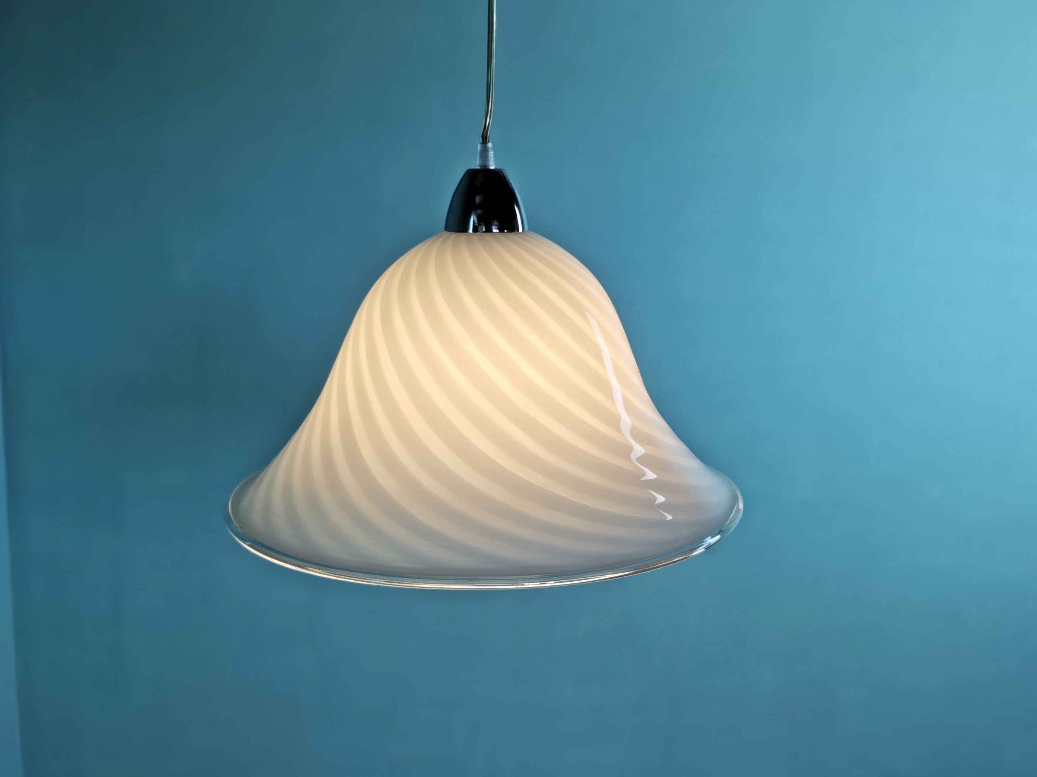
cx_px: 518
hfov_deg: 50.1
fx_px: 1108
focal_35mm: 37
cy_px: 388
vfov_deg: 38.7
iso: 50
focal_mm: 5.58
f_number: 1.8
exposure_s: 4
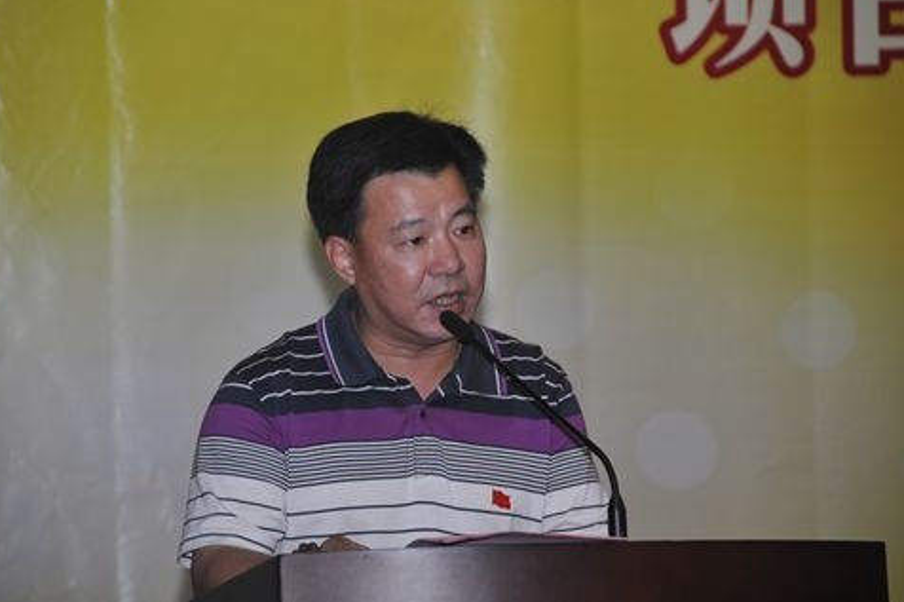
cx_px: 452
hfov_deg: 8.7
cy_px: 292
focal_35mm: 236
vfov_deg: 5.8
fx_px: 5924
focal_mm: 150
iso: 320
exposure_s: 1/50
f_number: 5.6
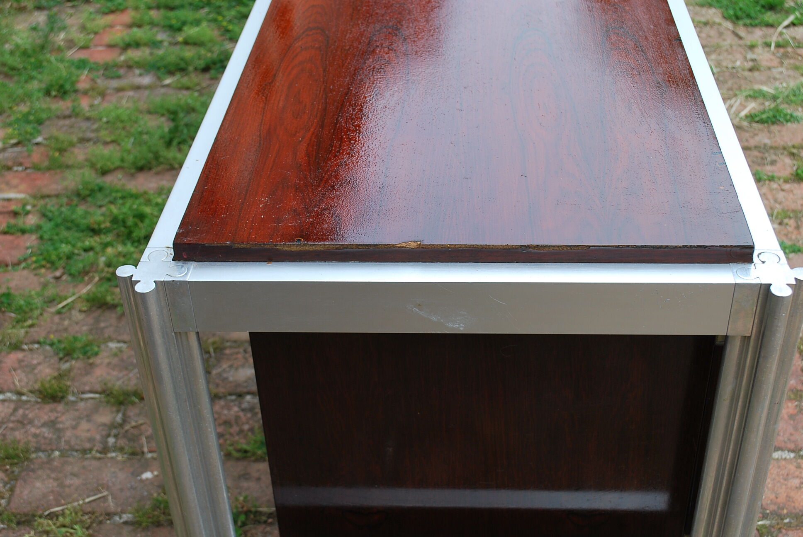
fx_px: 1072
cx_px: 402
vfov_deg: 28.2
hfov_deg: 41.1
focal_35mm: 48
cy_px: 268
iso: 160
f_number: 5.6
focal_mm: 32
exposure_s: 1/125
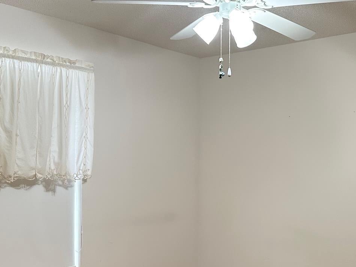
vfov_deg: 28.5
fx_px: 525
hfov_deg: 37.3
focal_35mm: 51
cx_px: 222
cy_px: 162
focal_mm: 6.86
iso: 160
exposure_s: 1/60
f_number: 1.78
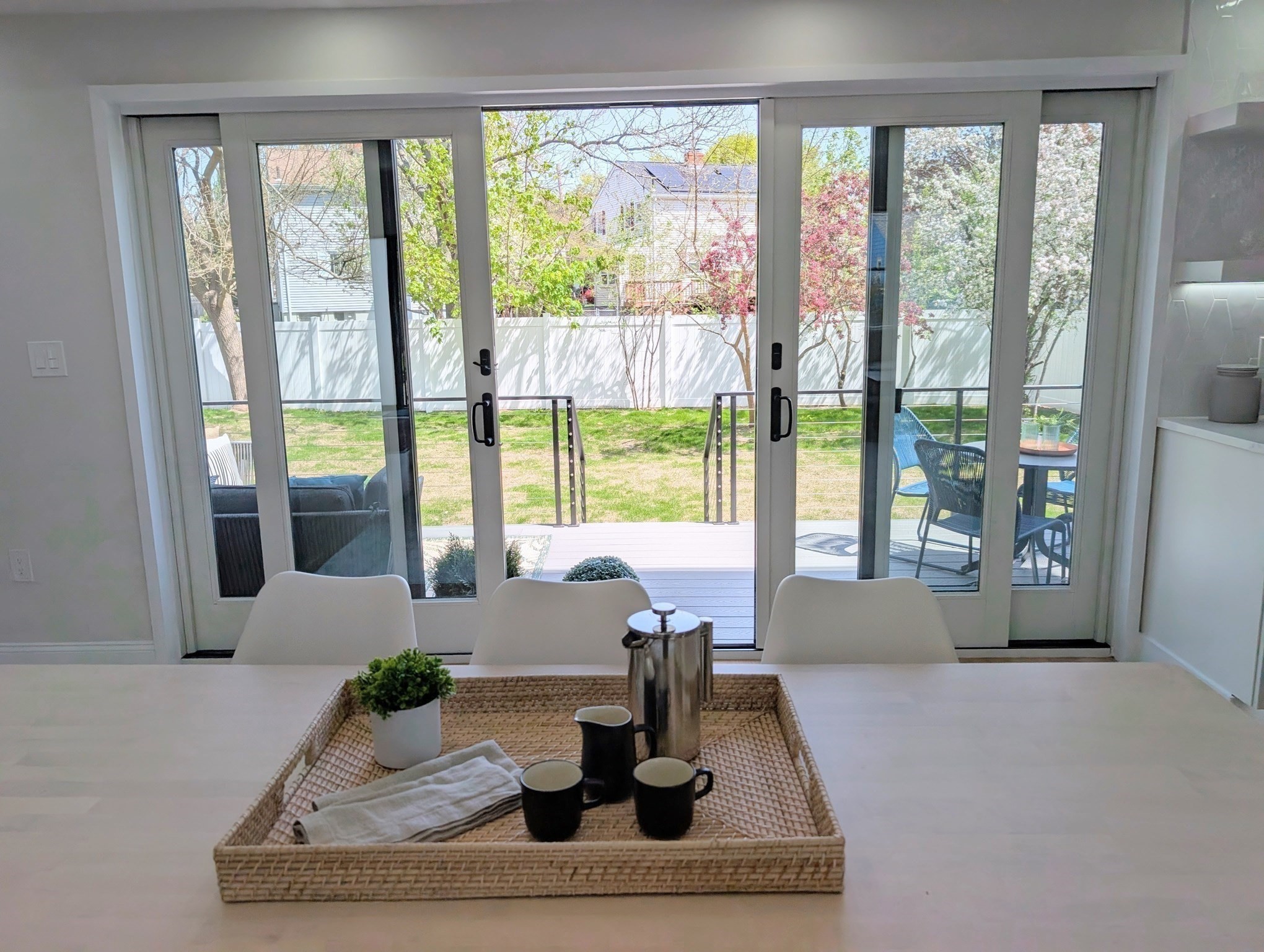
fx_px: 878
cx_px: 632
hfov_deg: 71.5
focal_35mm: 24
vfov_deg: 56.9
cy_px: 476
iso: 20
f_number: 1.68
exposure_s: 1/623
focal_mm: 6.9
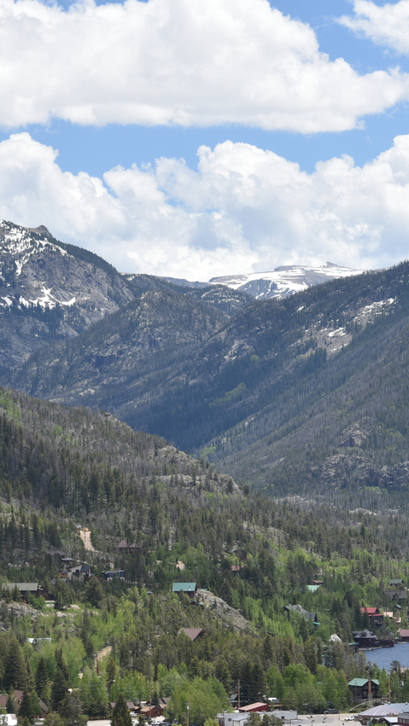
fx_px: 2794
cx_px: 199
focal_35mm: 145
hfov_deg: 8.4
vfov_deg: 14.8
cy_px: 363
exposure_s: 1/320
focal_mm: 92
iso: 100
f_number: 9
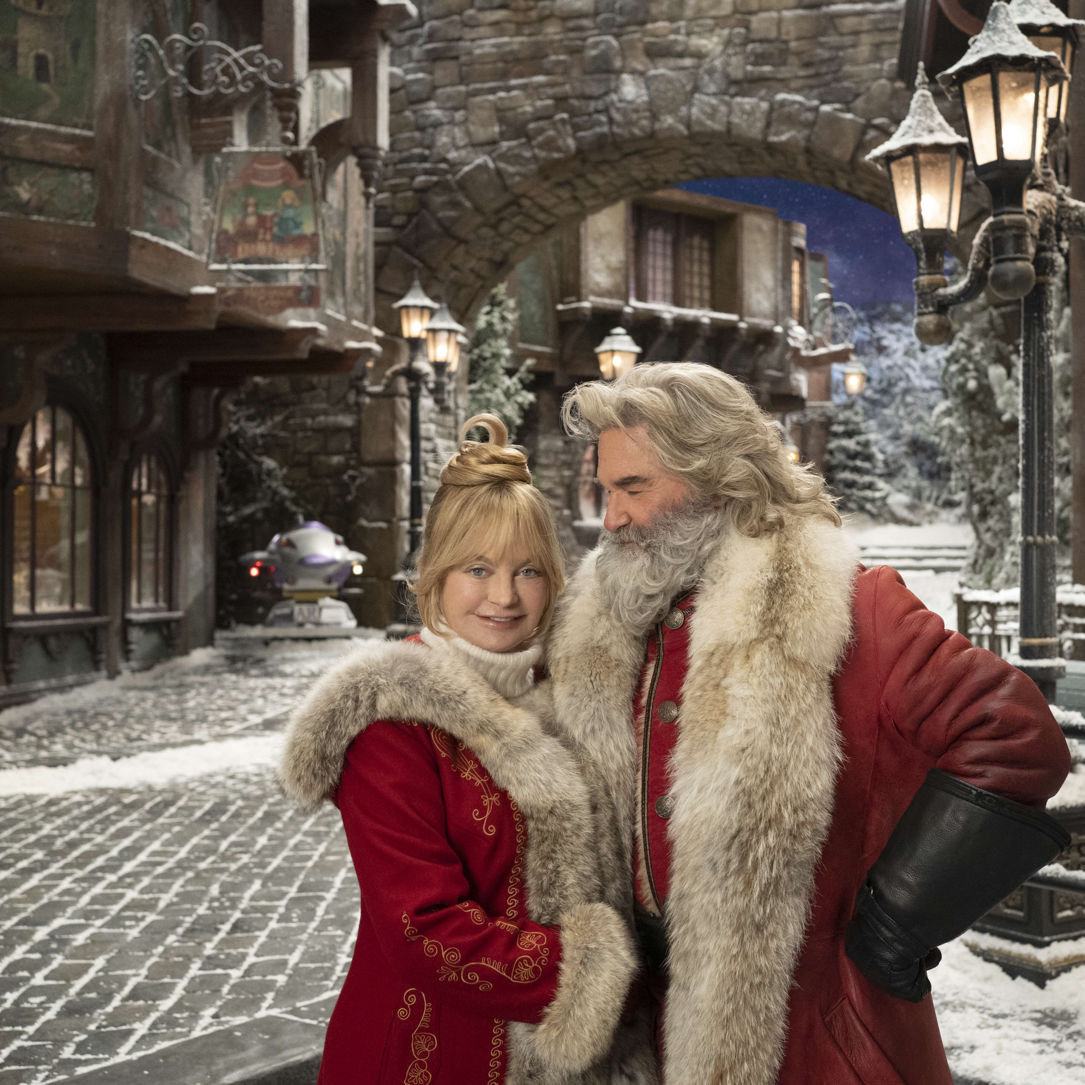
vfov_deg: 37.6
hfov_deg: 37.4
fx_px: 1596
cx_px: 648
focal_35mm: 45
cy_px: 540
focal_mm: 35
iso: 4000
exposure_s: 1/125
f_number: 4.5
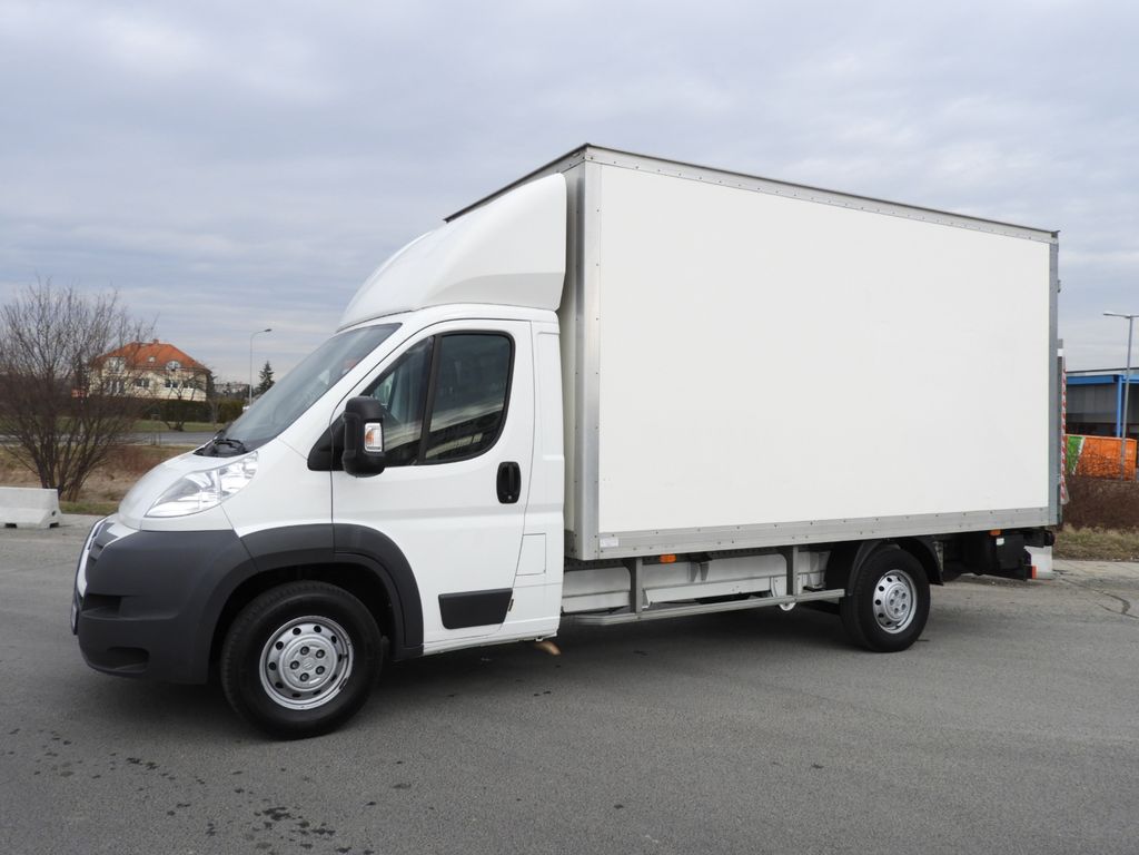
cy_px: 428
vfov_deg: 49.7
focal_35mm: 28
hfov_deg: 63.4
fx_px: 921
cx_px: 570
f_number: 3.5
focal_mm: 5
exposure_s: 1/640
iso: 100
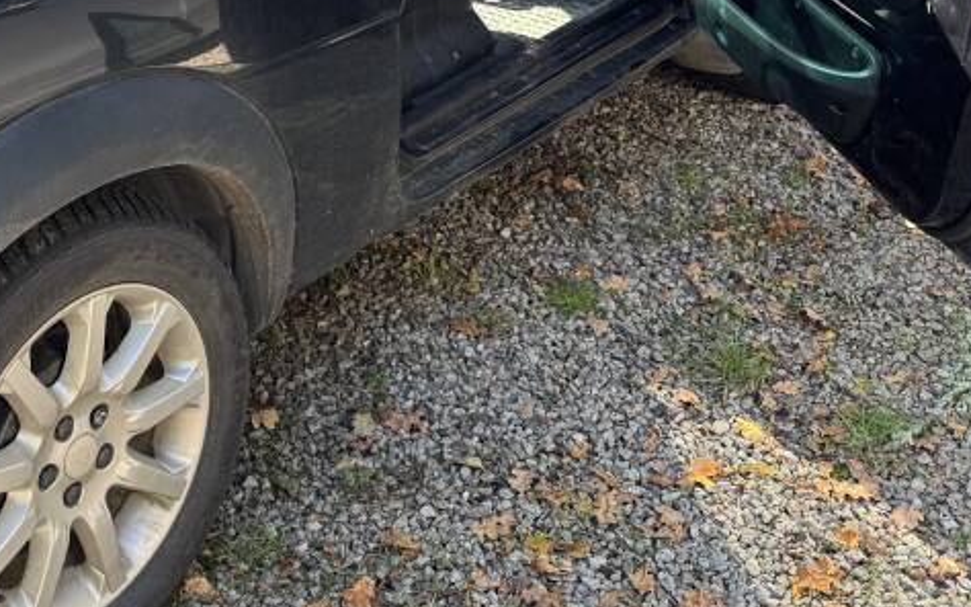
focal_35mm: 55
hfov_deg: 35.2
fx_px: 1455
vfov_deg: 22.0
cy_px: -98
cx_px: 137
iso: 80
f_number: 1.78
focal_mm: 6.76
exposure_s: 1/187
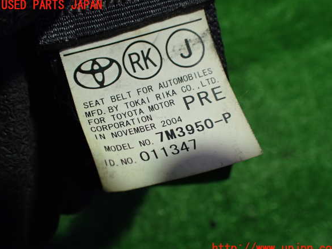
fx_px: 297
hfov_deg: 58.4
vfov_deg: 45.4
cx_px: 170
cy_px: 127
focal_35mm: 31
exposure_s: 1/125
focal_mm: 5.4
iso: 400
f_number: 2.3
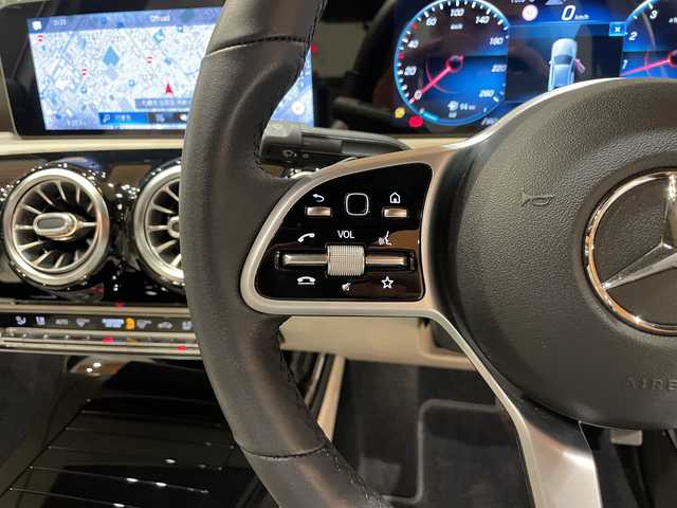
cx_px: 338
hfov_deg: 67.3
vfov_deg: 53.1
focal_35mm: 26
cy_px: 254
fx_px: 508
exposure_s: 1/30
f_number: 1.6
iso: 800
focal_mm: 4.2
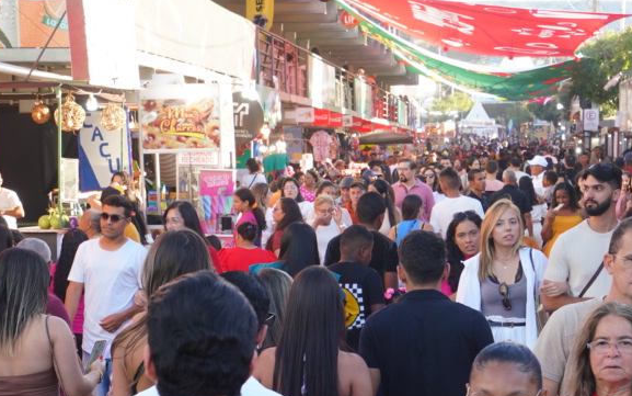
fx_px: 1723
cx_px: 363
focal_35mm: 100
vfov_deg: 12.9
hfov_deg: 20.8
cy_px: 387
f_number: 6.3
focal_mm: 35
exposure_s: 1/160
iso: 500
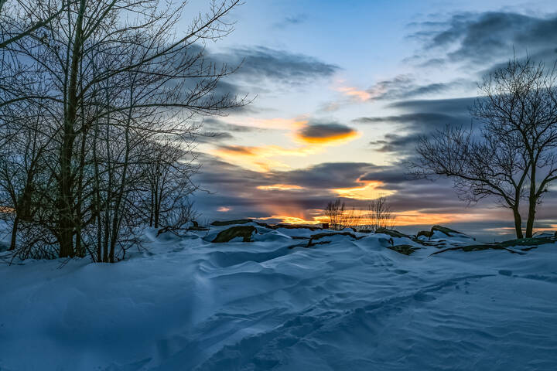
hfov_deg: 45.0
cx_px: 278
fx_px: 673
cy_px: 186
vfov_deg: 30.8
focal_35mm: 44
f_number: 11
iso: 100
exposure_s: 1/40
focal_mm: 29
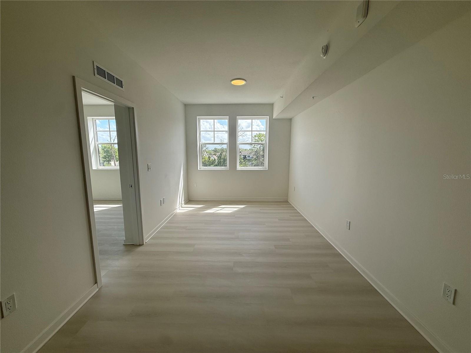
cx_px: 236
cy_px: 176
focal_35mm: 14
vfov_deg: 85.7
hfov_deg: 102.1
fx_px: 190
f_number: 2.2
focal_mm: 2.22
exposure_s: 1/631
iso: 64
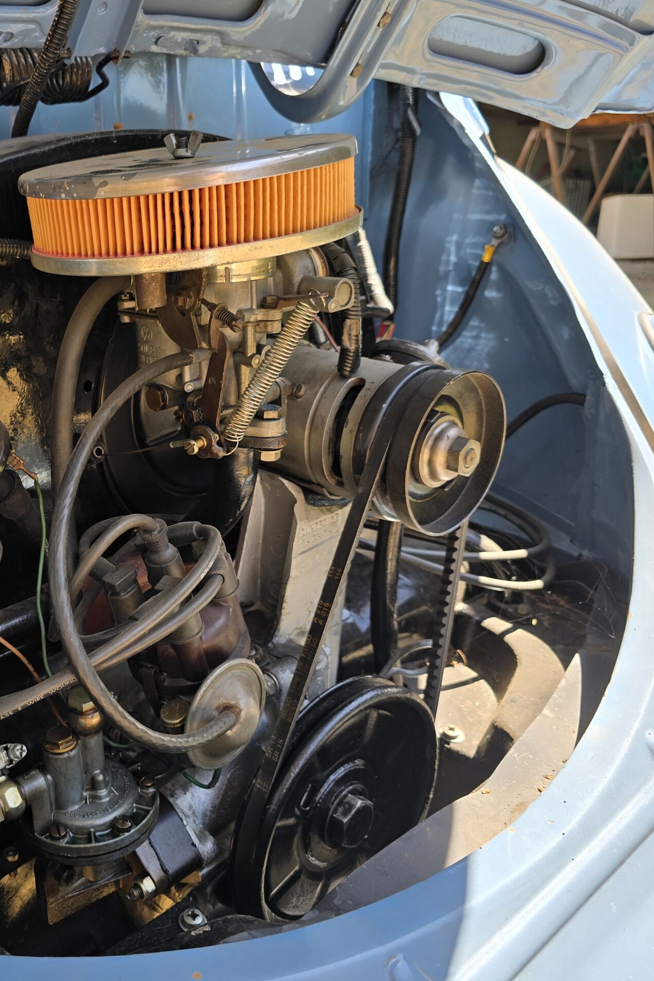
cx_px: 99
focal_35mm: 32
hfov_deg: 39.0
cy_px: 490
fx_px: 872
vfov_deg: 58.7
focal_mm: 6.3
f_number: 1.7
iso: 16
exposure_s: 1/180
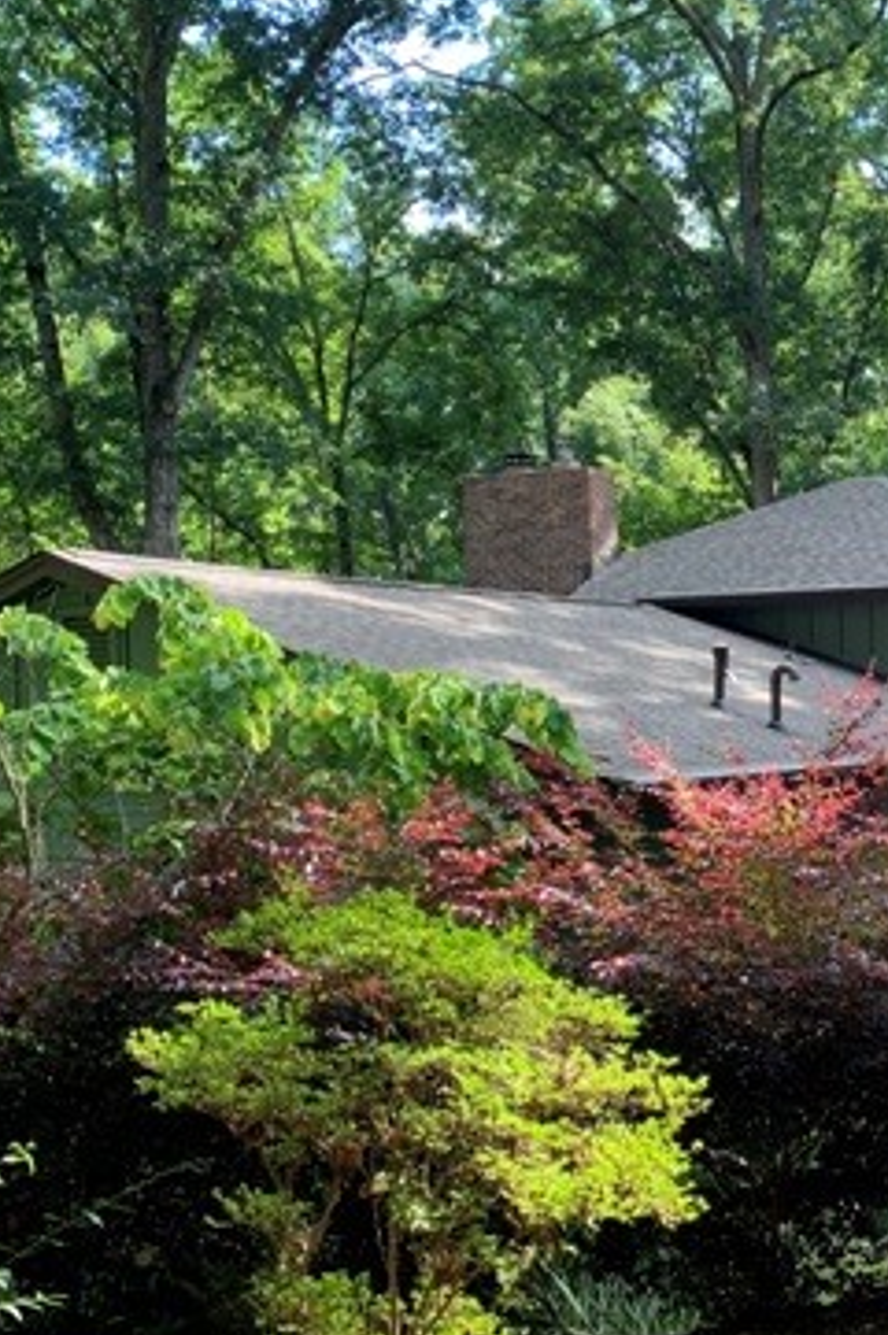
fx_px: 1779
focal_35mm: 48
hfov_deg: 26.9
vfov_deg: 41.1
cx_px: 829
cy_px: 717
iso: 32
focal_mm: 4.25
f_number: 1.8
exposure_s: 1/122
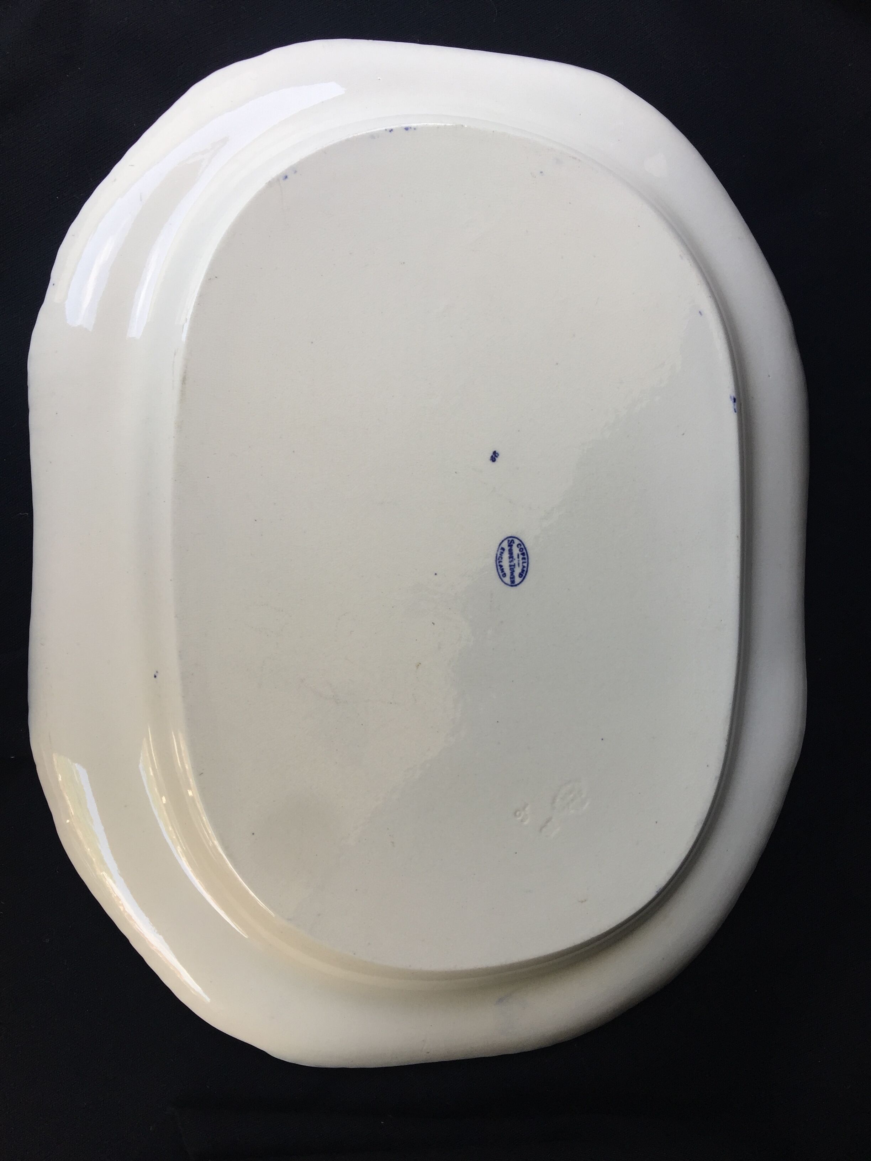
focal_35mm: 29
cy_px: 580
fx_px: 973
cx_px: 436
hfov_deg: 48.2
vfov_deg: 61.7
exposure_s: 1/121
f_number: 2.2
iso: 32
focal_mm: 4.15
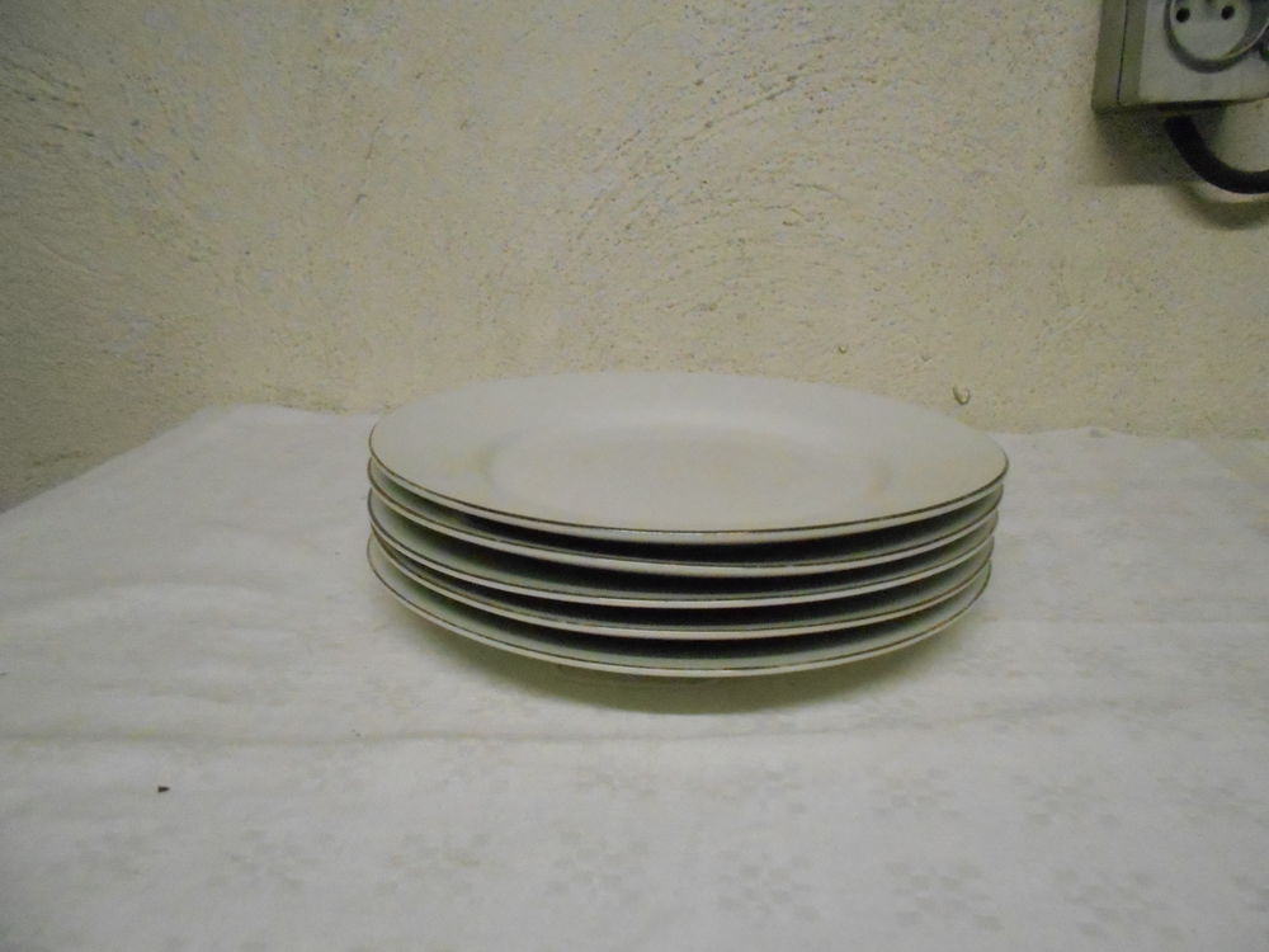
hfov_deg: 67.3
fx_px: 953
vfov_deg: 53.1
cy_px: 476
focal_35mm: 26
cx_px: 634
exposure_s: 1/200
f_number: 3.2
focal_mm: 4.6
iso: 1600
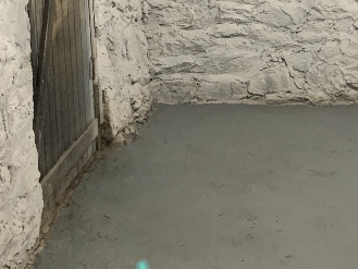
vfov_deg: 17.7
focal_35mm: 81
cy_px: -7
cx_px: 233
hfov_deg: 24.0
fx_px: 838
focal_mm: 4.25
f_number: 1.8
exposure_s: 1/60
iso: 400
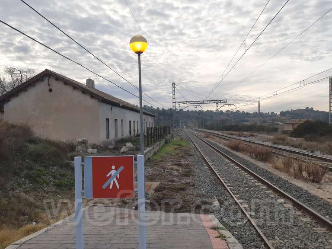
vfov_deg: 53.1
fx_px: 249
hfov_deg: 67.3
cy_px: 124
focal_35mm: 26
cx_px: 166
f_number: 1.7
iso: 40
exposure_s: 1/392
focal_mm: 3.92
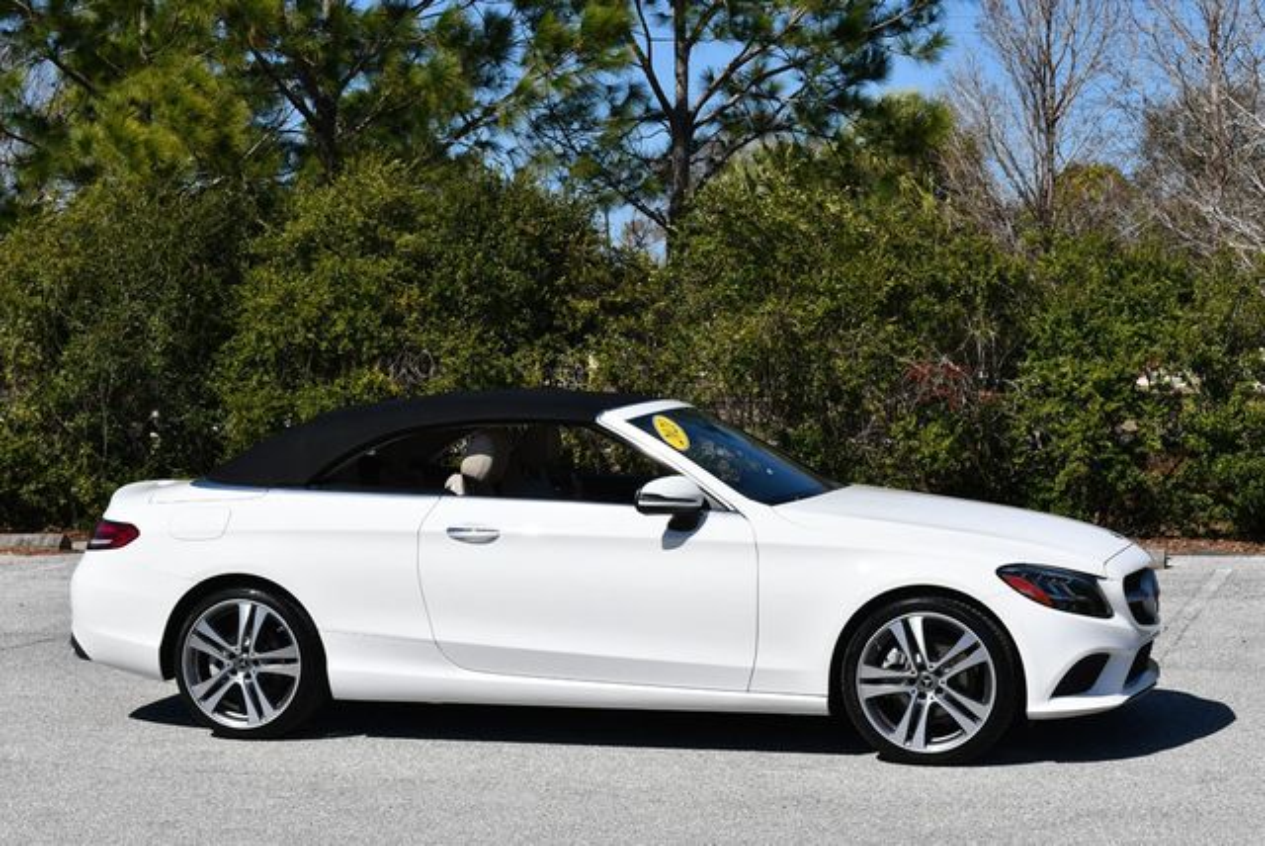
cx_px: 632
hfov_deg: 28.8
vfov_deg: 19.5
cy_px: 423
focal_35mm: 70
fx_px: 2462
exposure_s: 1/320
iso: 100
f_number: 9
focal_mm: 35
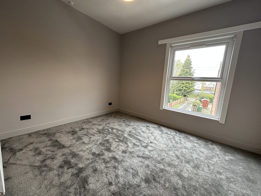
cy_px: 98
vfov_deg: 85.7
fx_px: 106
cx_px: 130
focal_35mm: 14
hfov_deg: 102.1
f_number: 2.2
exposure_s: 1/100
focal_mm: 2.22
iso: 250
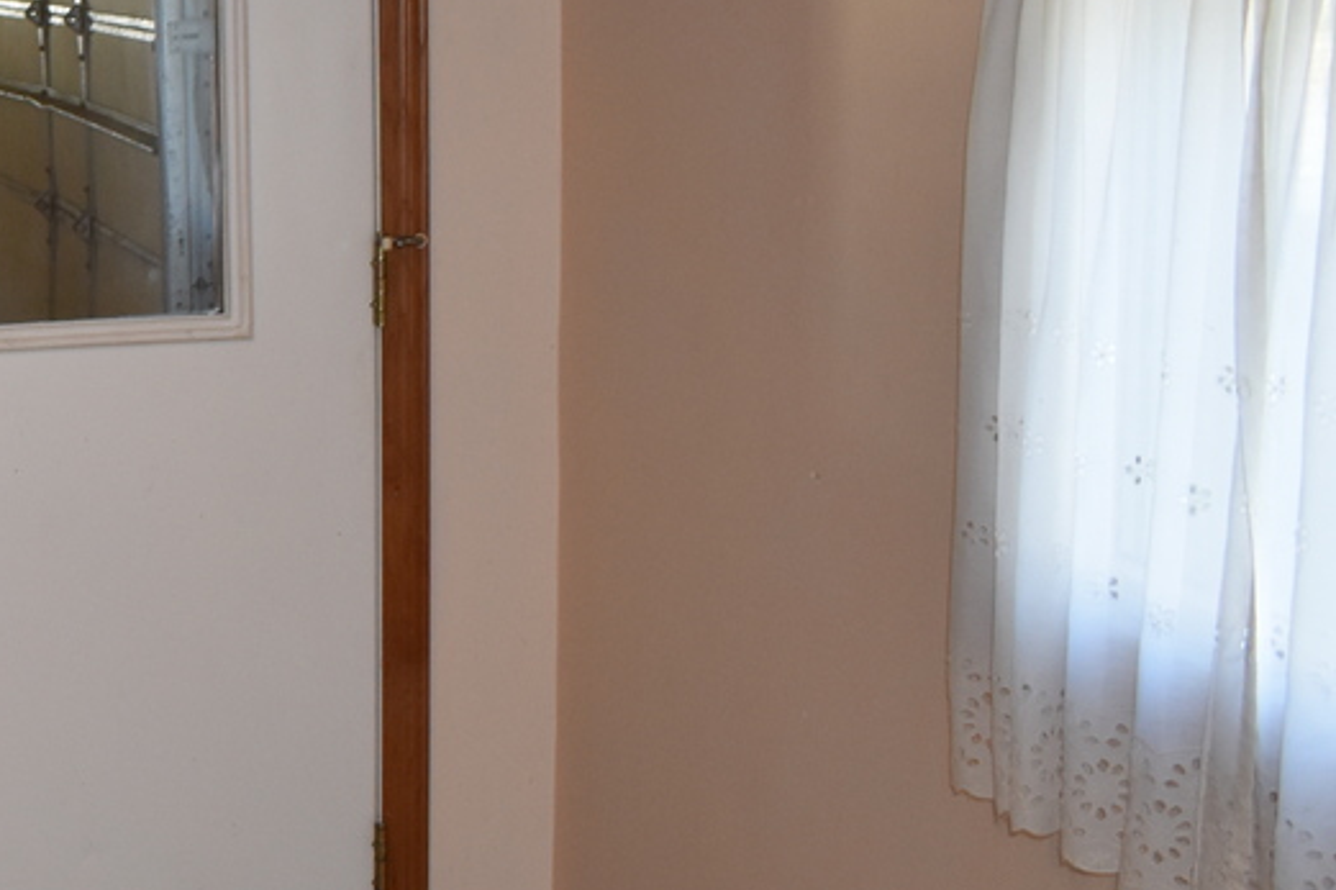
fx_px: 3116
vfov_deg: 16.2
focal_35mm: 84
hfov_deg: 20.7
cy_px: 549
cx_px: -664
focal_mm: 18
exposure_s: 1/60
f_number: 3.5
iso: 800
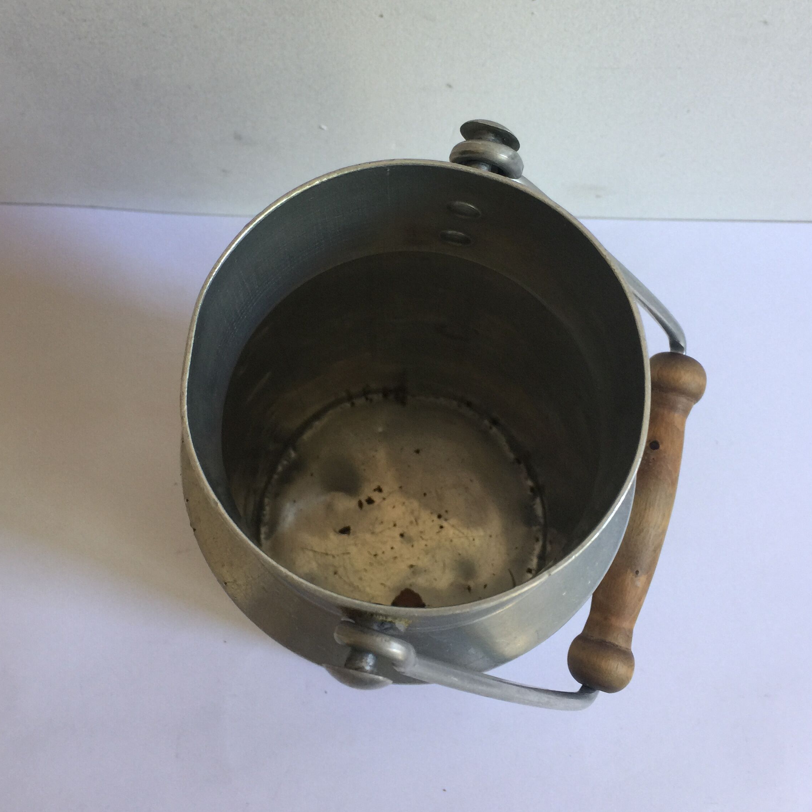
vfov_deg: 44.8
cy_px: 356
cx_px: 404
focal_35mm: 37
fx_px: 982
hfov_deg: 44.9
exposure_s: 1/17
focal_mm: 4.15
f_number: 2.2
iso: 40
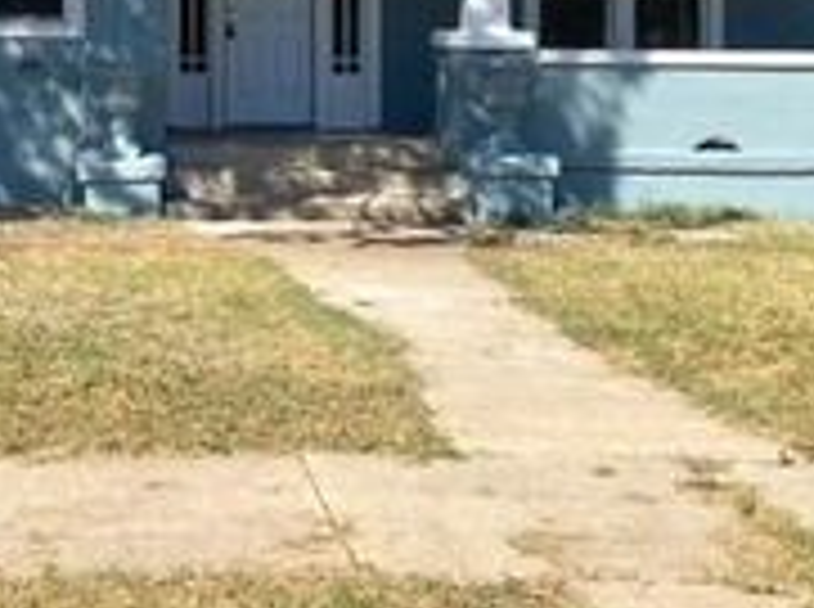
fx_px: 1690
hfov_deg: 26.3
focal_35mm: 72
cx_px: 103
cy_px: -16
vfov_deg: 19.7
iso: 32
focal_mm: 4.25
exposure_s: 1/2268
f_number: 1.8
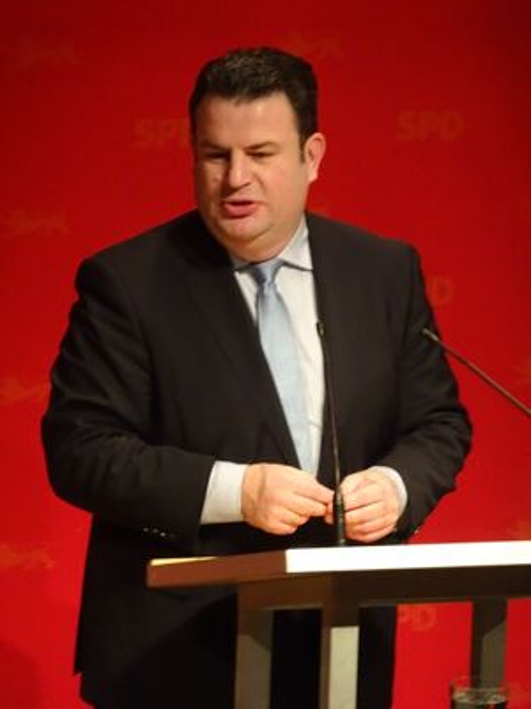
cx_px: 266
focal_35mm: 377
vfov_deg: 5.3
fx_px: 7711
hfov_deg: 3.9
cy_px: 354
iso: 1250
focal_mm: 64.38
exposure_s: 1/25
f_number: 6.3
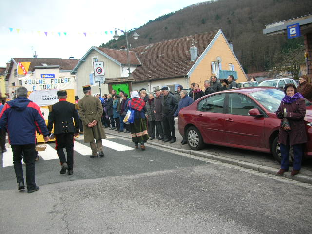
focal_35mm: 35
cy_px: 117
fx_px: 315
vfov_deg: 40.7
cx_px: 156
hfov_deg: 52.6
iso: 50
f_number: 2.8
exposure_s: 1/187
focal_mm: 5.8
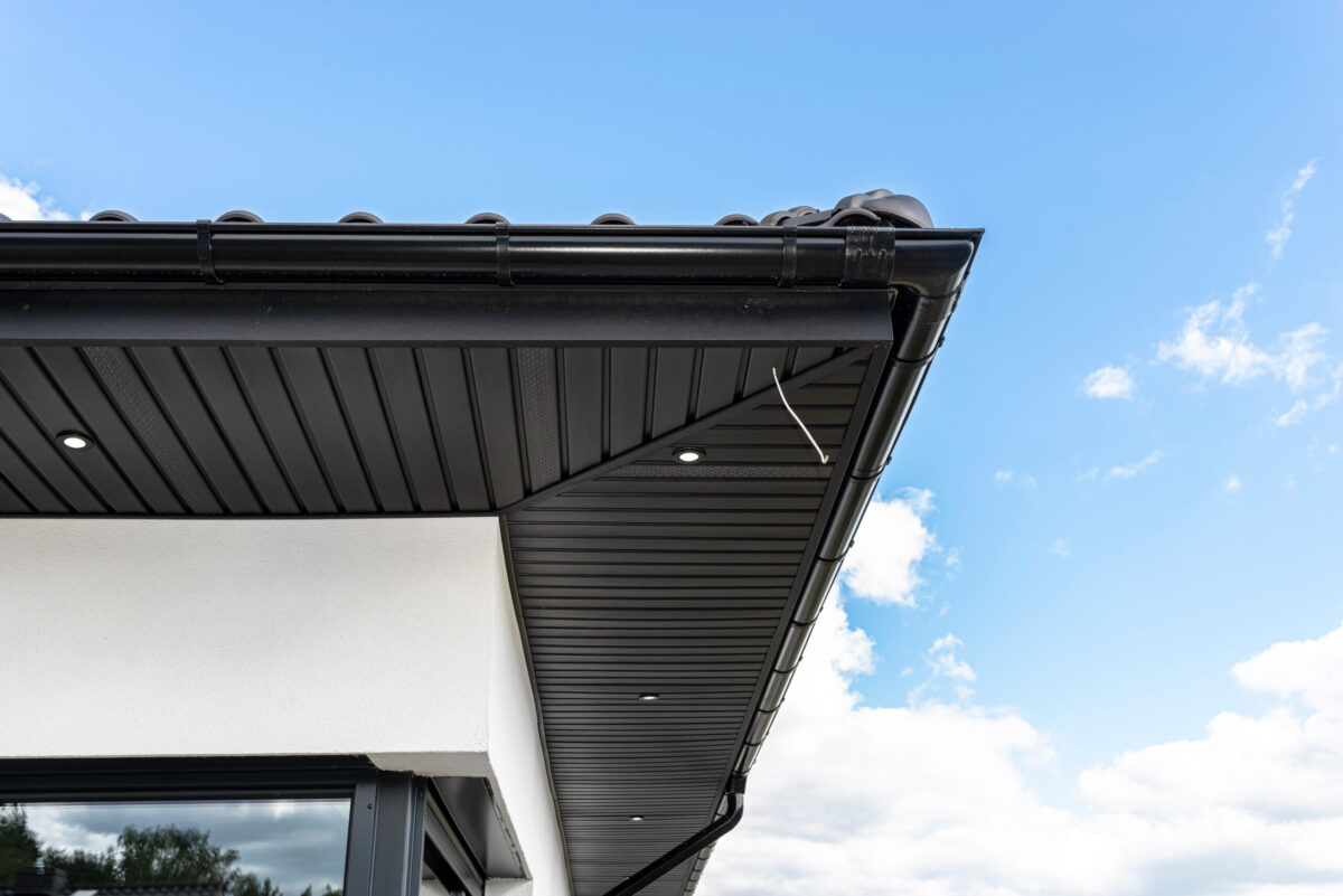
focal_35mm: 35
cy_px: 448
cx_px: 672
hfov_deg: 54.4
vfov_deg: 37.9
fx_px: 1306
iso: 100
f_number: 8
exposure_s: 1/60
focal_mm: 35
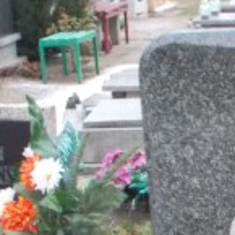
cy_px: 355
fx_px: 1498
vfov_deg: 8.8
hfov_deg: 8.6
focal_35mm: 195
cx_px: 449
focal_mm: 9
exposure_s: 1/40
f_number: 4.5
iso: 720
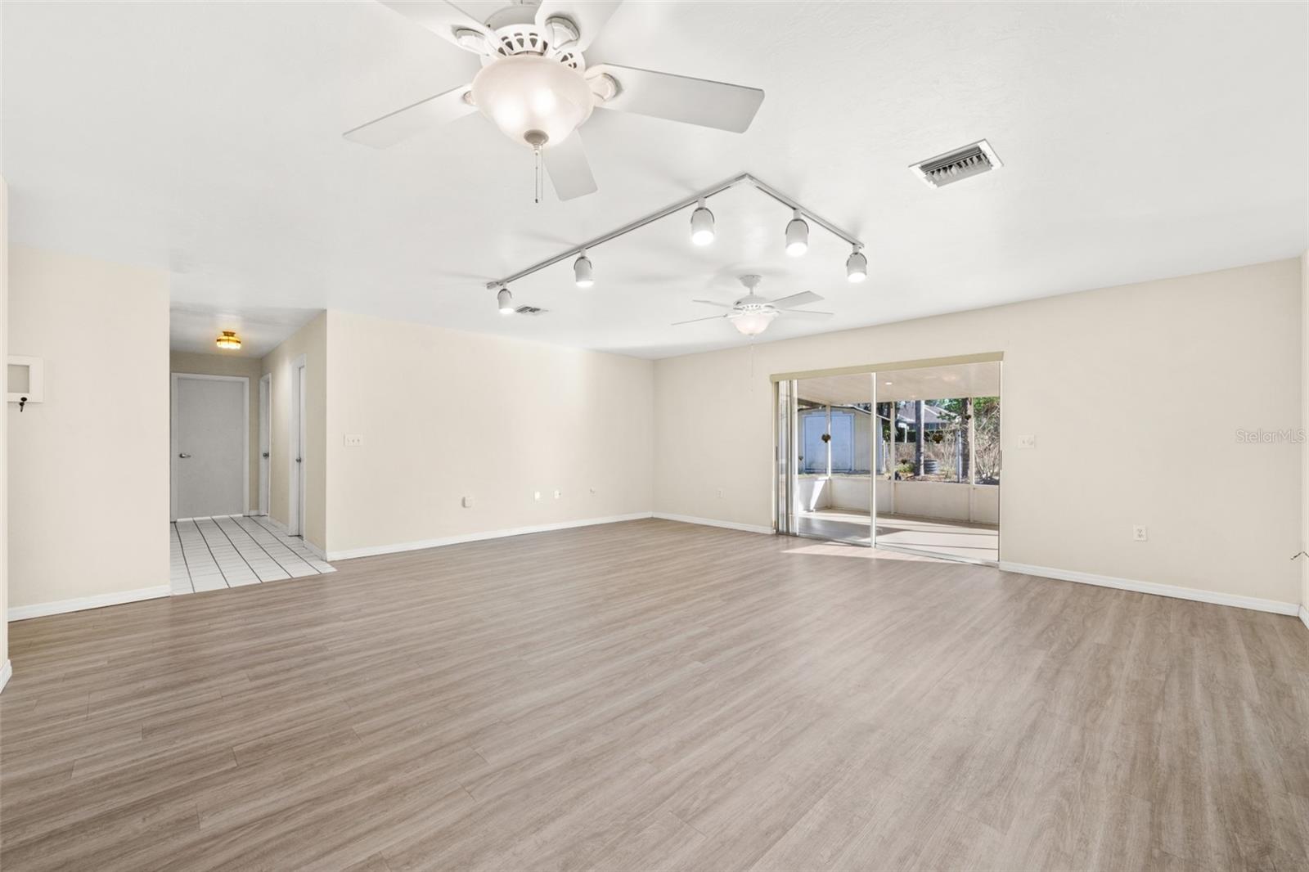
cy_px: 436
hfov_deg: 104.3
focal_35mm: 14
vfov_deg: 81.2
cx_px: 654
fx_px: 509
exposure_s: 1/5
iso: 400
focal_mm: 14
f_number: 11
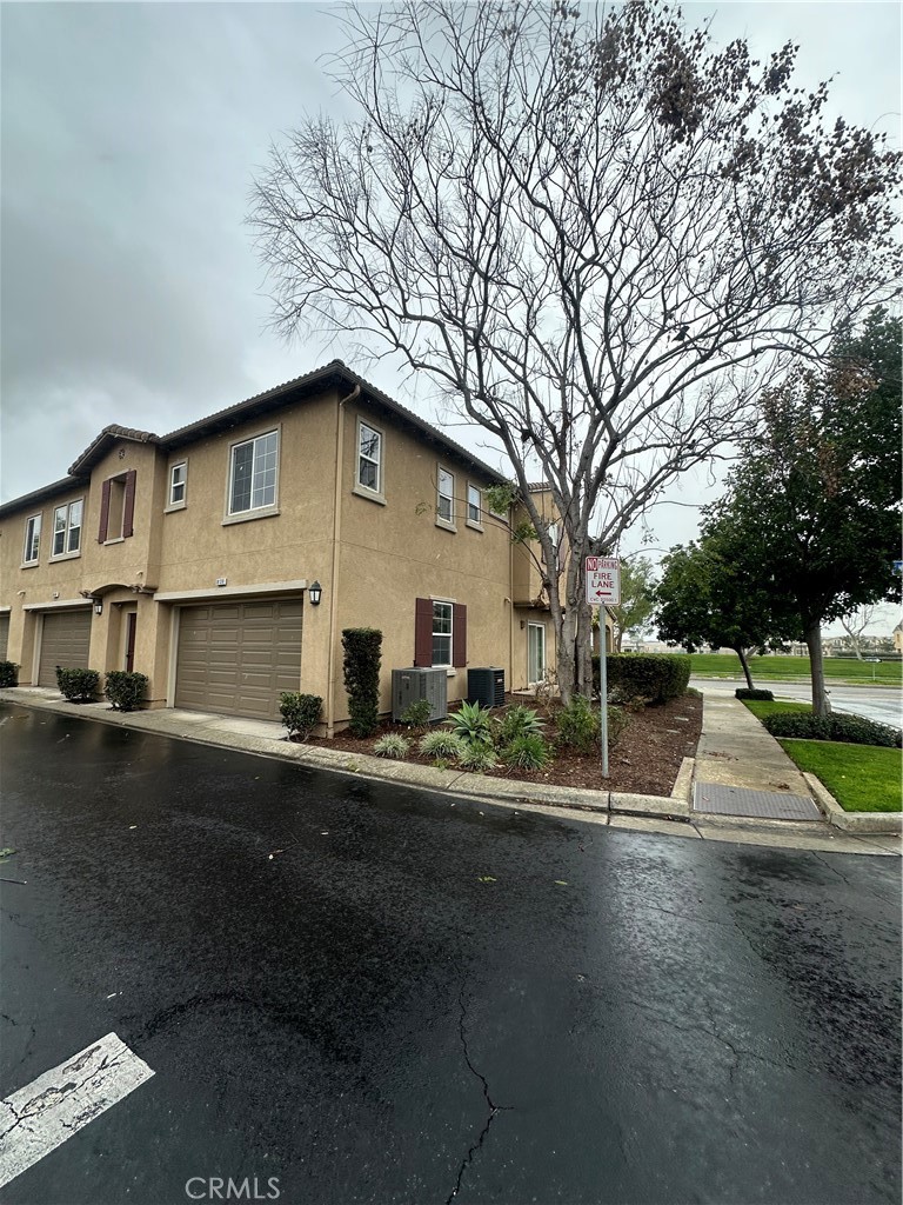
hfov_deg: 85.7
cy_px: 602
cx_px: 452
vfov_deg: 102.1
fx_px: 487
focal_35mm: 14
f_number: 2.2
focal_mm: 2.22
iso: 40
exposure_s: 1/1006
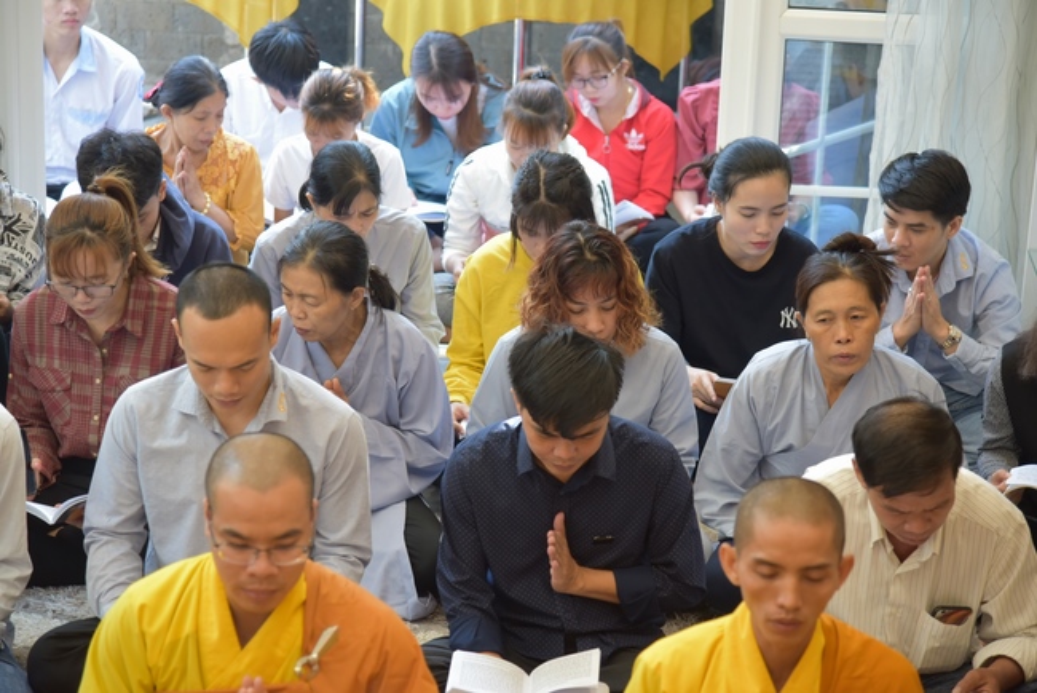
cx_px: 518
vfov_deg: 14.4
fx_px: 2738
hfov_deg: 21.4
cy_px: 346
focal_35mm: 95
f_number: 4
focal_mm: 95
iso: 1250
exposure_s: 1/60
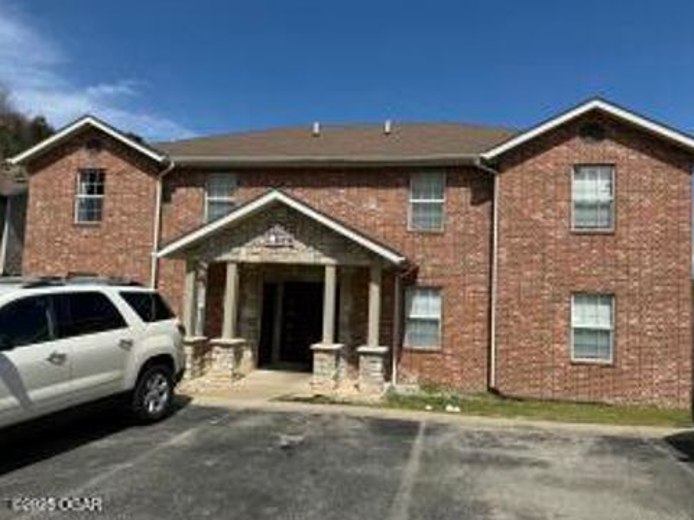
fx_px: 501
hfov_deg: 69.4
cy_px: 258
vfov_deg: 54.9
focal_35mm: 25
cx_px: 359
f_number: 1.78
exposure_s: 1/7353
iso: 80
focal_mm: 6.76
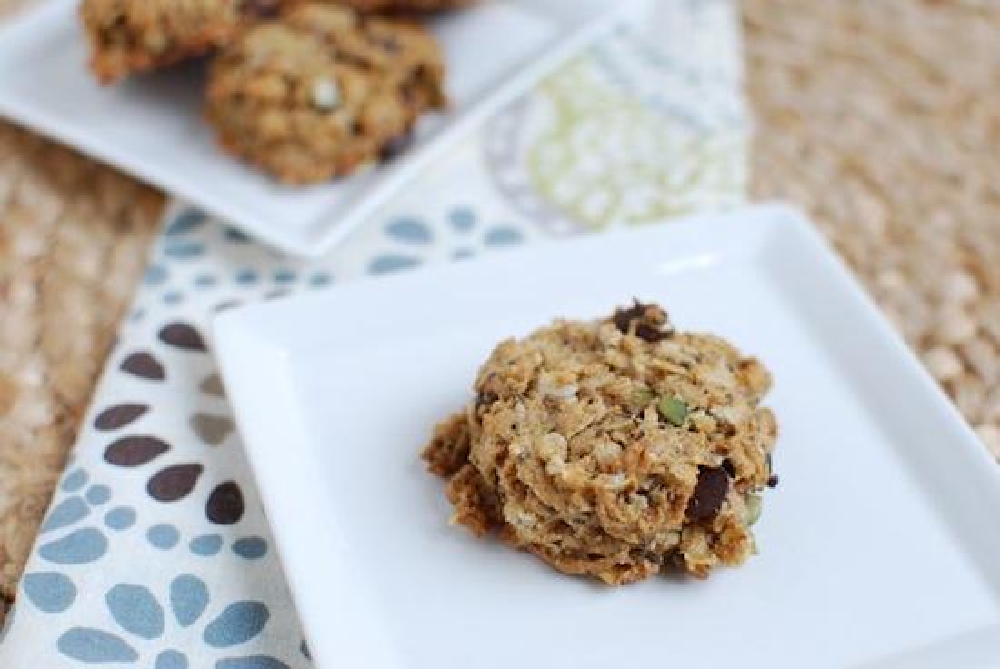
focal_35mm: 52
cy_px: 334
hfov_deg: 37.8
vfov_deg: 25.8
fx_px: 1460
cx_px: 500
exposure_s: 1/125
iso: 200
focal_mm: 35
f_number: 3.5
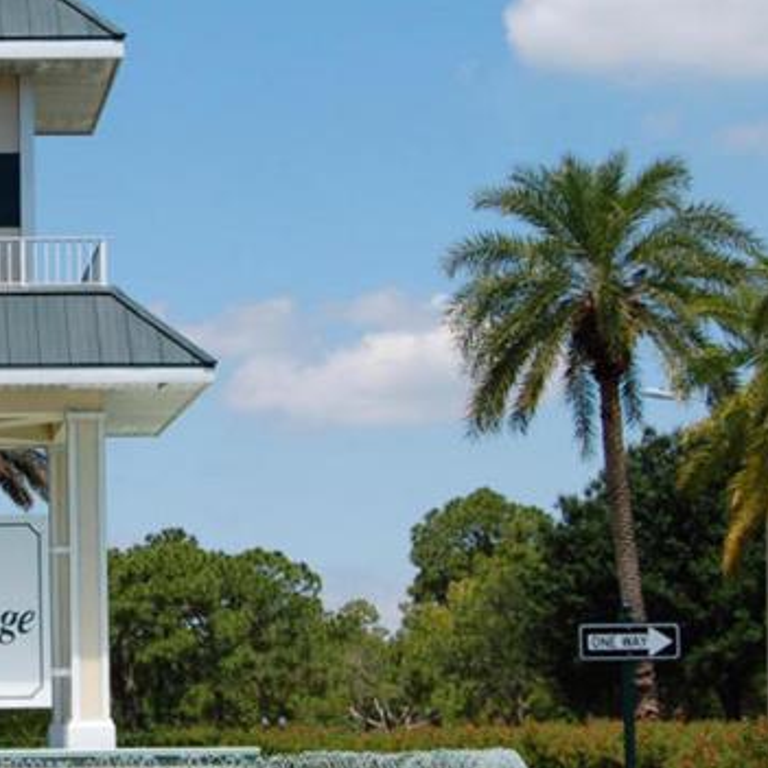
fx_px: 2987
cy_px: 287
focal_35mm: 119
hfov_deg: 14.3
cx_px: -59
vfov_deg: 14.6
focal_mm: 32
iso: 200
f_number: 10
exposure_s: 1/400
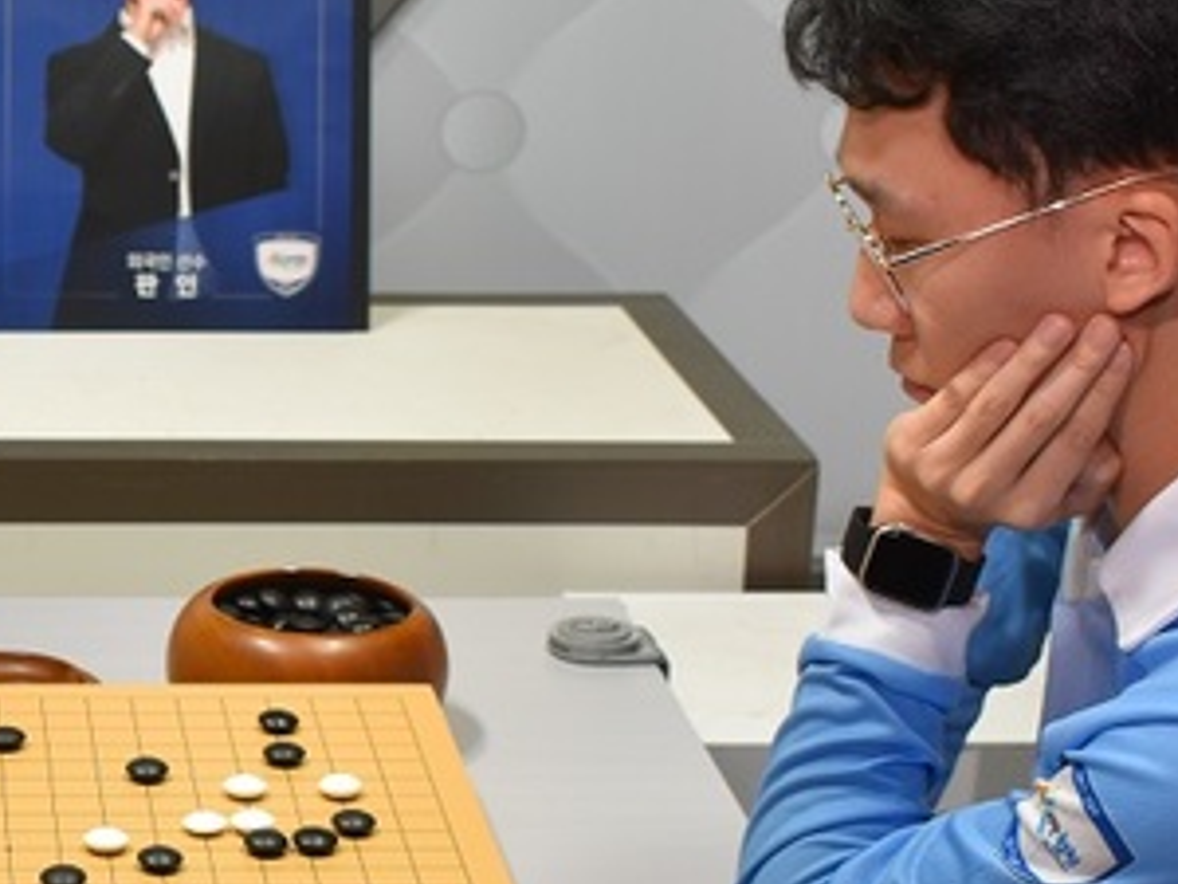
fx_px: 3539
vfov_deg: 14.2
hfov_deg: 18.2
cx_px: -110
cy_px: 656
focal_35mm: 104
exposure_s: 1/30
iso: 400
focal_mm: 24
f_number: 4
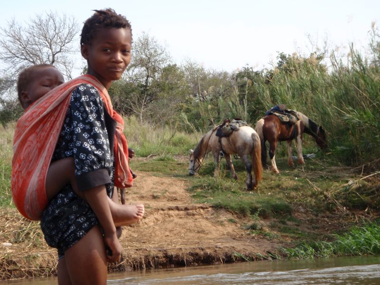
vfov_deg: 20.2
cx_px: 190
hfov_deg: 26.7
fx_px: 801
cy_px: 142
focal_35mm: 73
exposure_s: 1/160
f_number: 5
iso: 64
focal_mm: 13.18
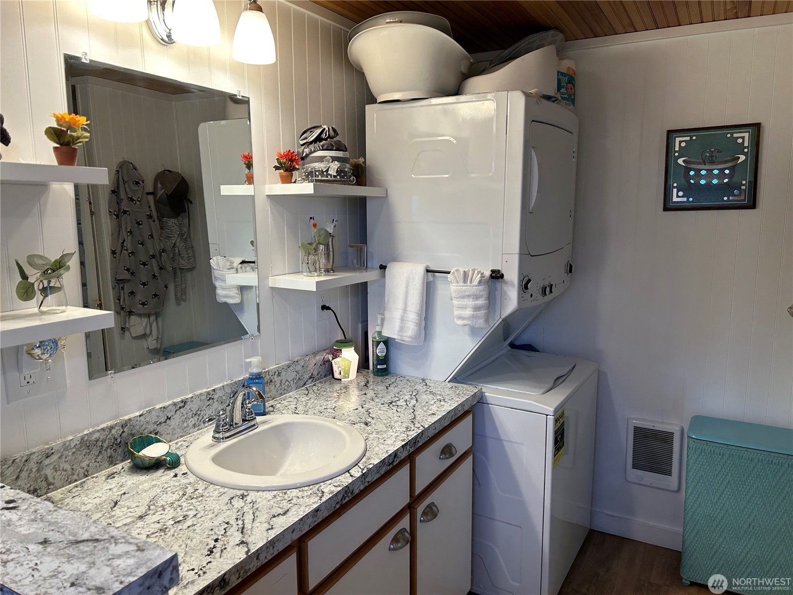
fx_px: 596
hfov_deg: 67.3
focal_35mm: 26
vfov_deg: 53.1
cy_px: 298
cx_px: 396
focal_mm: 5.7
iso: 64
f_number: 1.5
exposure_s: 1/120
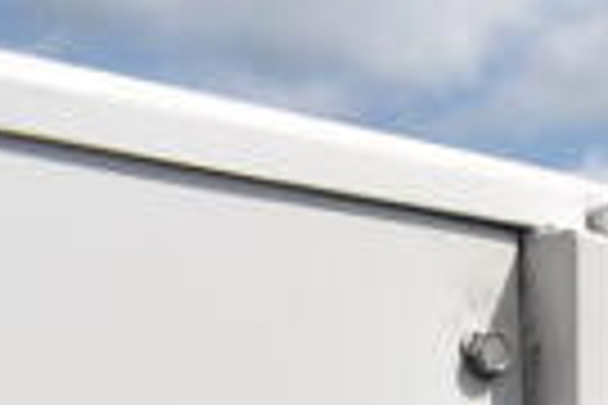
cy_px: 882
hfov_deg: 13.9
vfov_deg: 10.1
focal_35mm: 122
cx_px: 1266
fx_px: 2060
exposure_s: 1/400
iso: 100
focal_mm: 18
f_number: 8
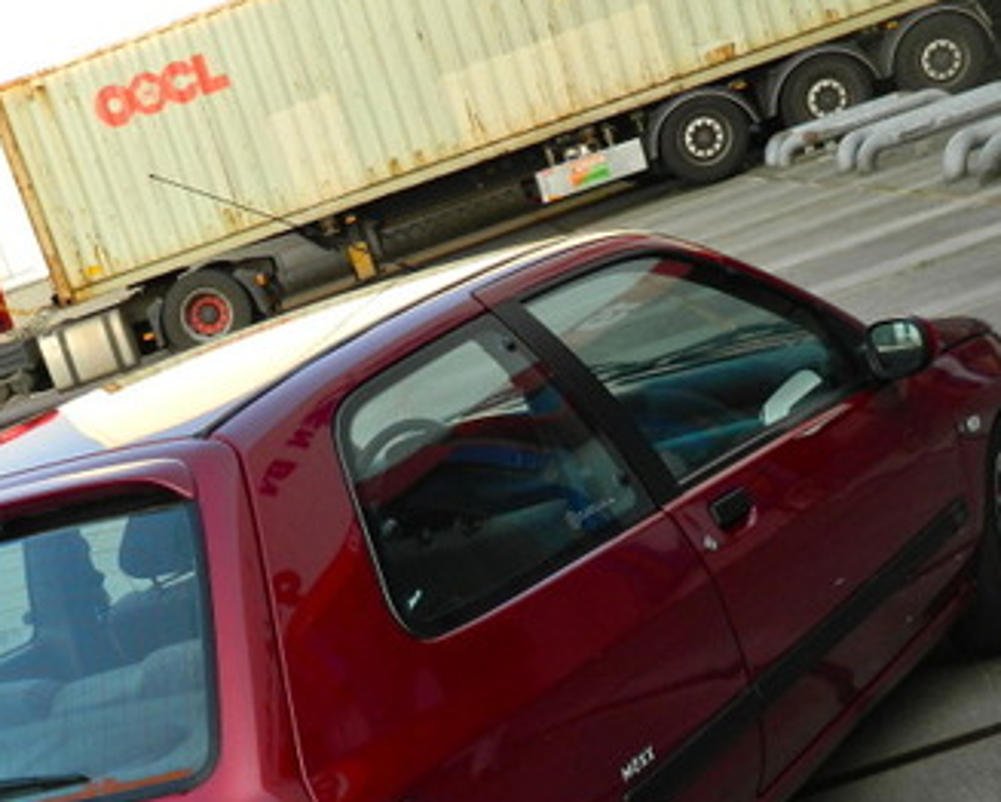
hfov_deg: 25.6
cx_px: 389
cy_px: 710
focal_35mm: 74
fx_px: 2194
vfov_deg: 20.3
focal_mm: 5.6
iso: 80
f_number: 3.2
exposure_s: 1/200
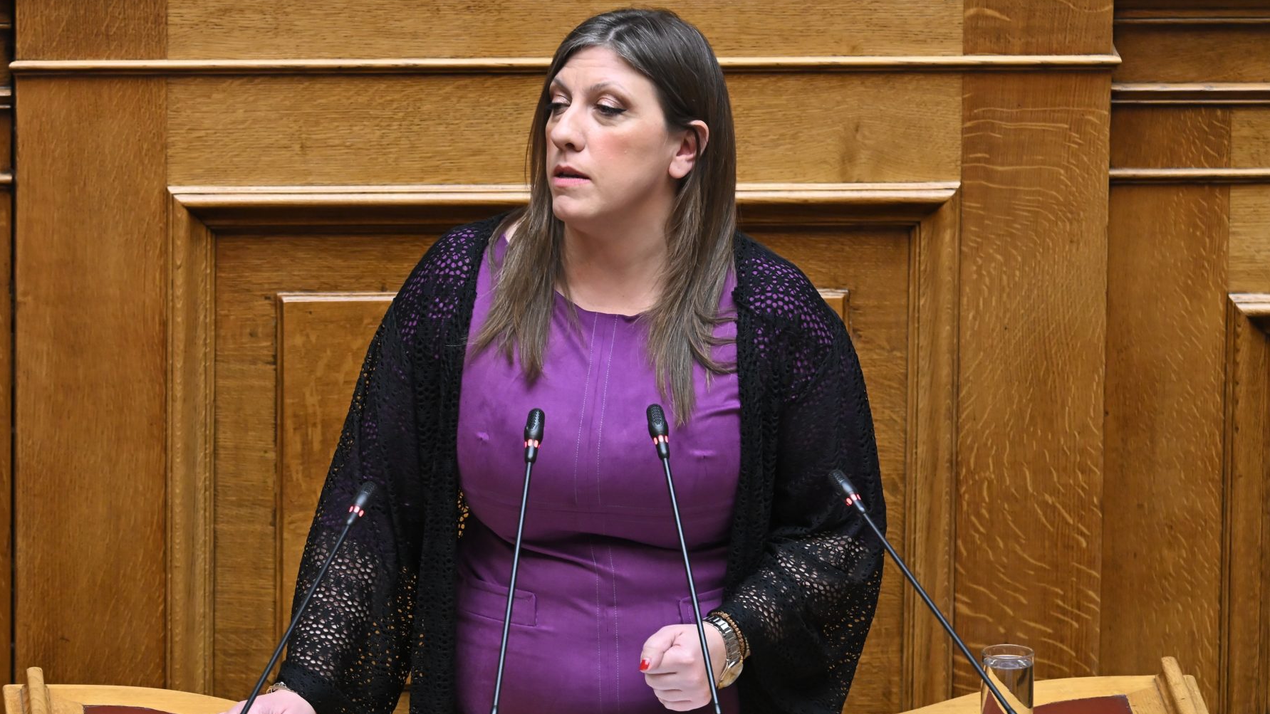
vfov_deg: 3.0
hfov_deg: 5.3
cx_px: 578
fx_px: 13773
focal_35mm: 409
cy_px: 435
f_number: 6
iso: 4000
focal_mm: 340
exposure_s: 1/250
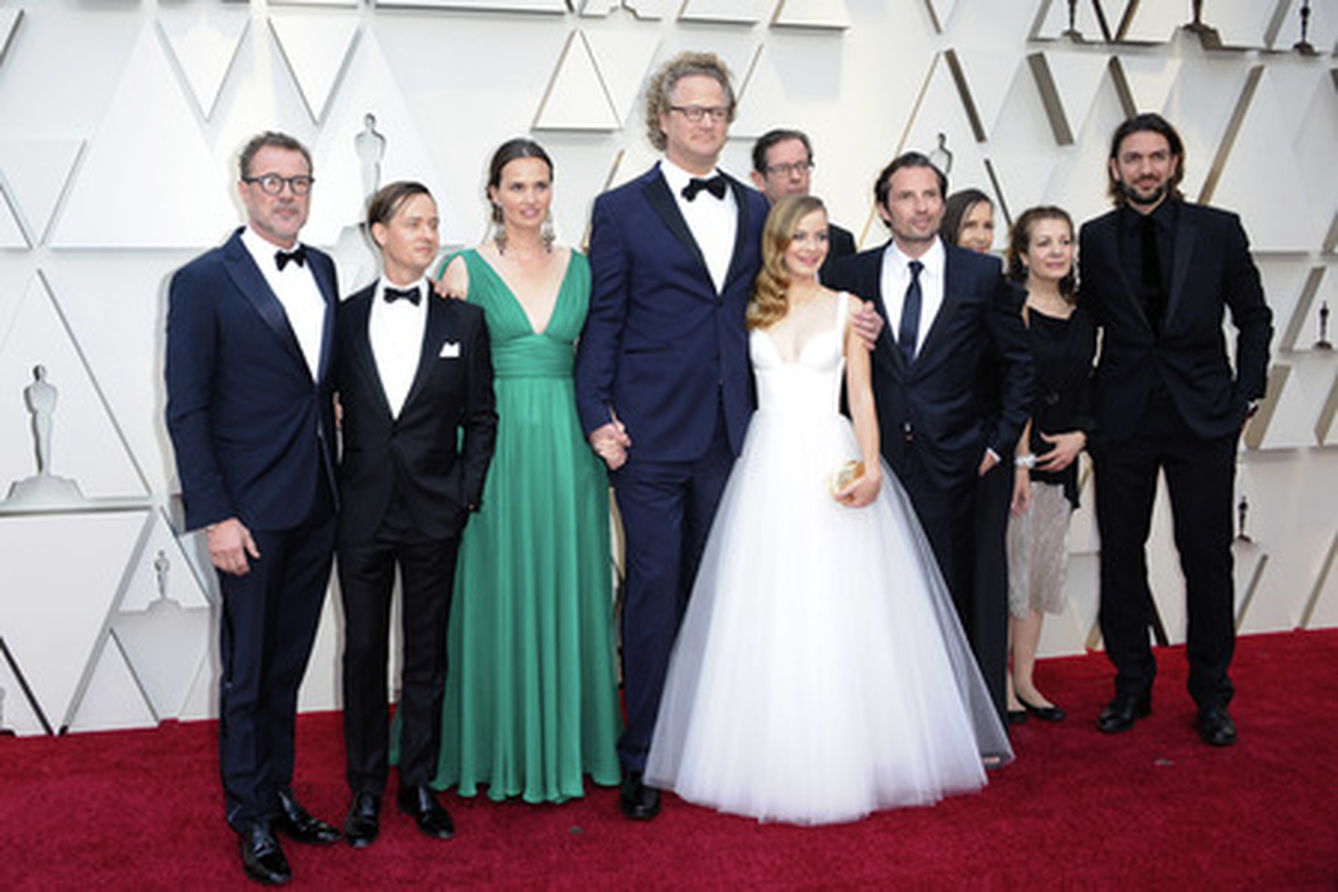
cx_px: 669
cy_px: 446
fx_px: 1189
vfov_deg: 41.1
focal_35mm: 32
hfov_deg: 58.7
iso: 800
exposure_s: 1/250
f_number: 6.3
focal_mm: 32
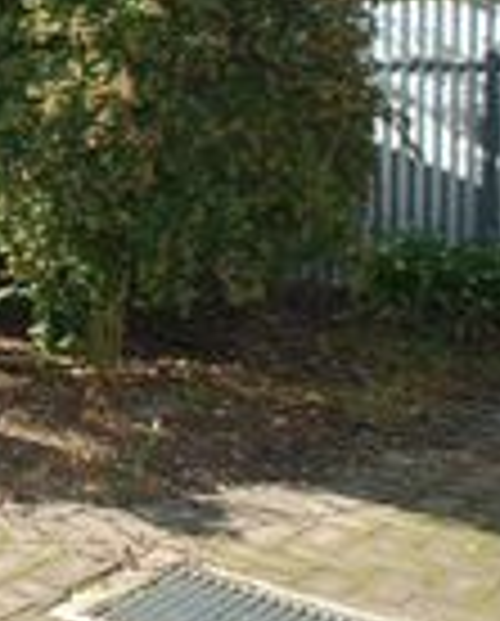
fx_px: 1235
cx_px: -514
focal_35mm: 67
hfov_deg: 16.8
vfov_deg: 27.1
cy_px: 47
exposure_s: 1/125
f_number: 5.6
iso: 100
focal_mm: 14
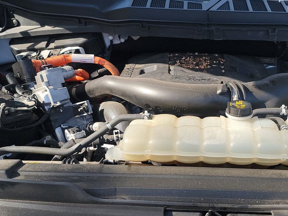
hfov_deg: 37.2
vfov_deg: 28.5
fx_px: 424
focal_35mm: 51
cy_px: 122
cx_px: 187
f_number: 1.8
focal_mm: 6.7
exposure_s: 1/266
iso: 50
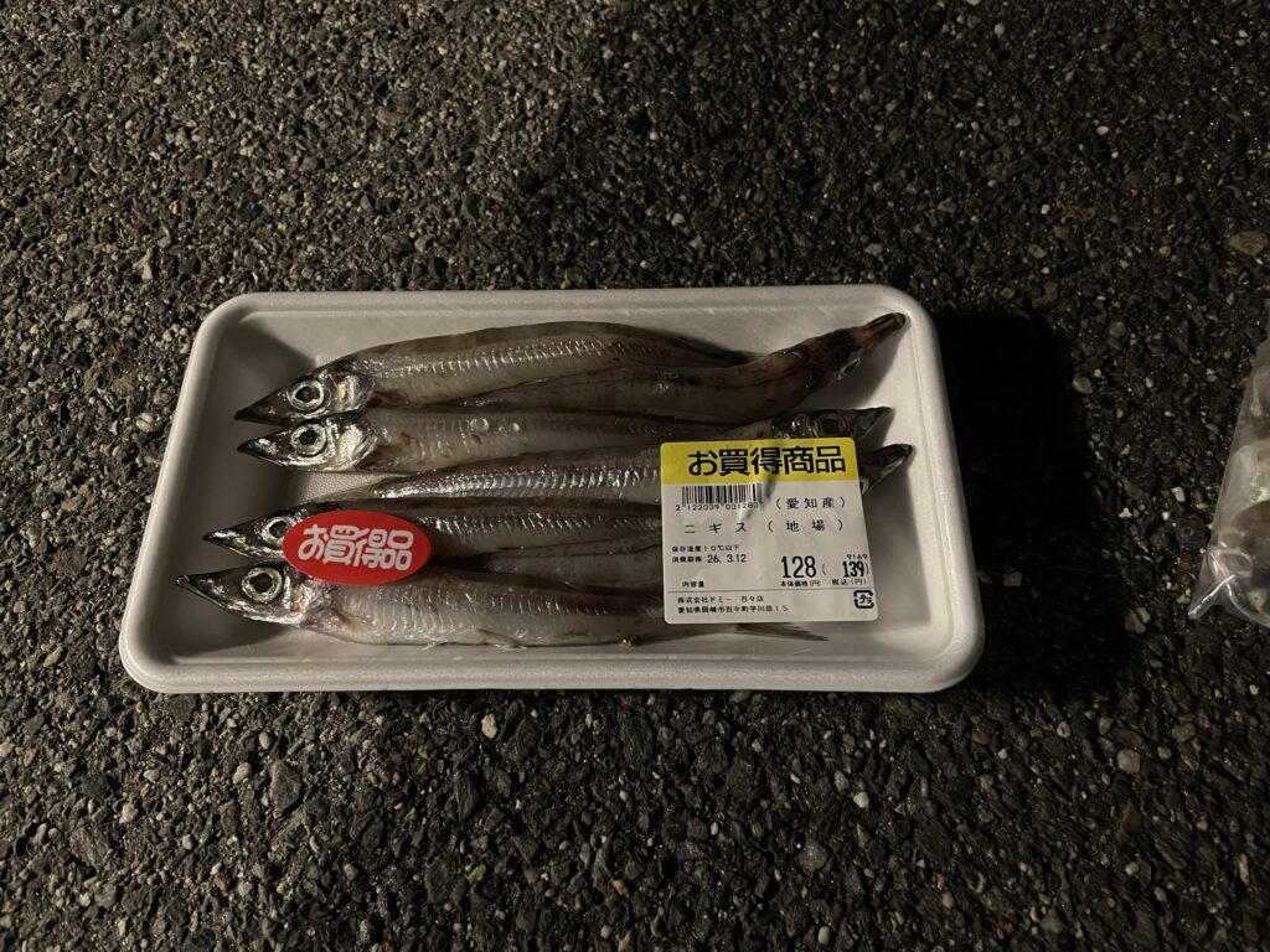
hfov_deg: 67.3
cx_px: 635
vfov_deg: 53.1
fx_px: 954
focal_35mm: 26
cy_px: 476
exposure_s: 1/35
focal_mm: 4.2
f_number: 1.6
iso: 640
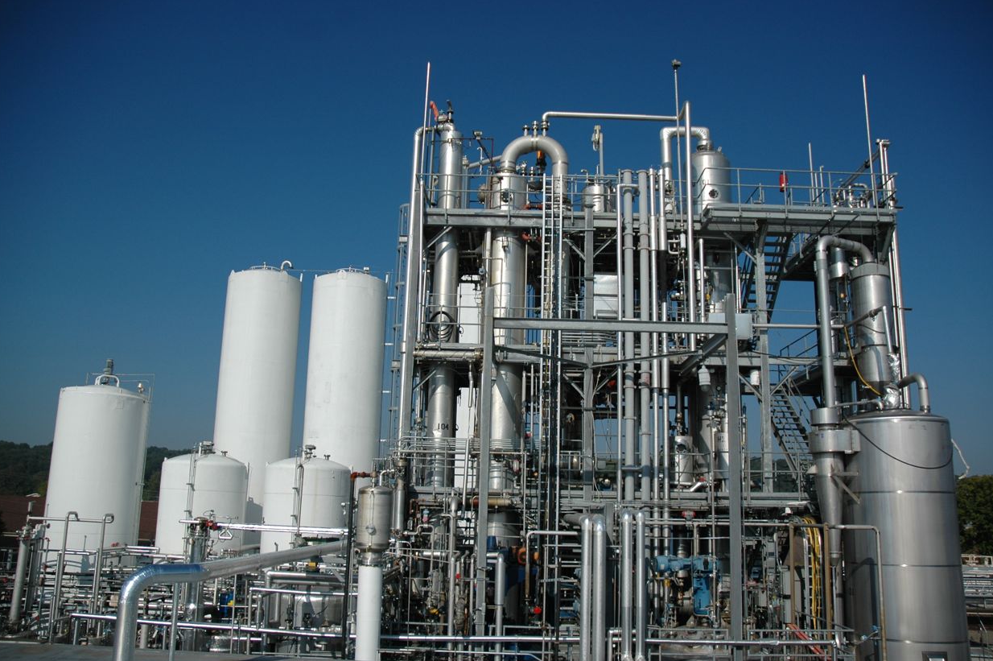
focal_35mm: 28
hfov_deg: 65.5
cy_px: 341
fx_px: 772
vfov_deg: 46.3
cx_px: 503
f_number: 3.5
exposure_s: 1/5000
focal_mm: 18
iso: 200
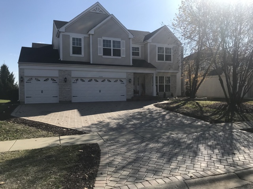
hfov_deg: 63.4
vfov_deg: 49.7
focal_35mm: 28
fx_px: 205
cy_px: 94
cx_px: 126
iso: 20
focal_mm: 3.99
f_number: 1.8
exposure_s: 1/2660
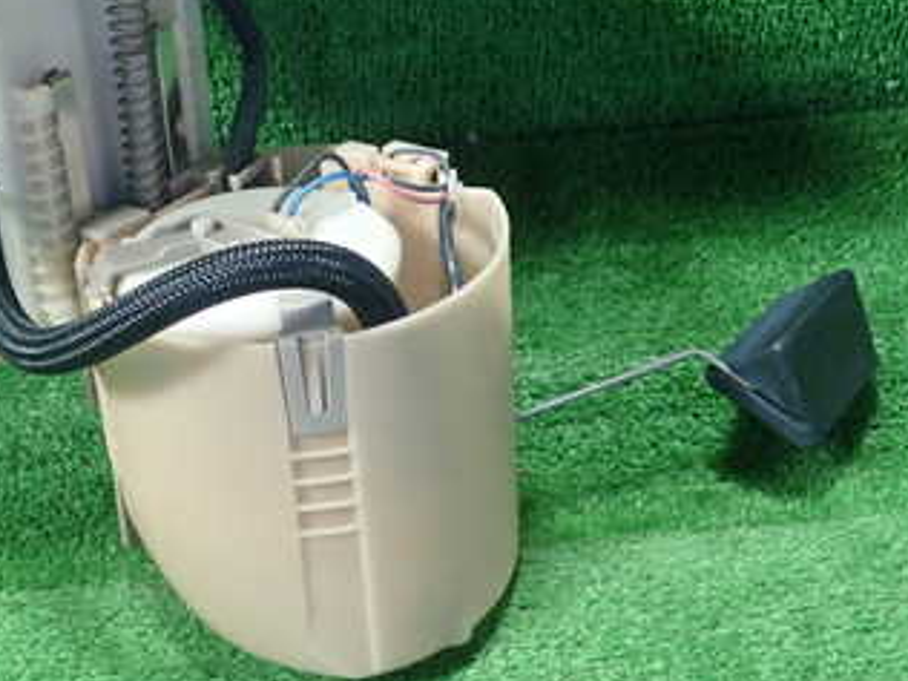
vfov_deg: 25.4
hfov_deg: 33.4
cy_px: 172
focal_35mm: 57
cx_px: 290
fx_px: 1495
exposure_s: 1/125
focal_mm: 5.5
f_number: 2.3
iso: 640
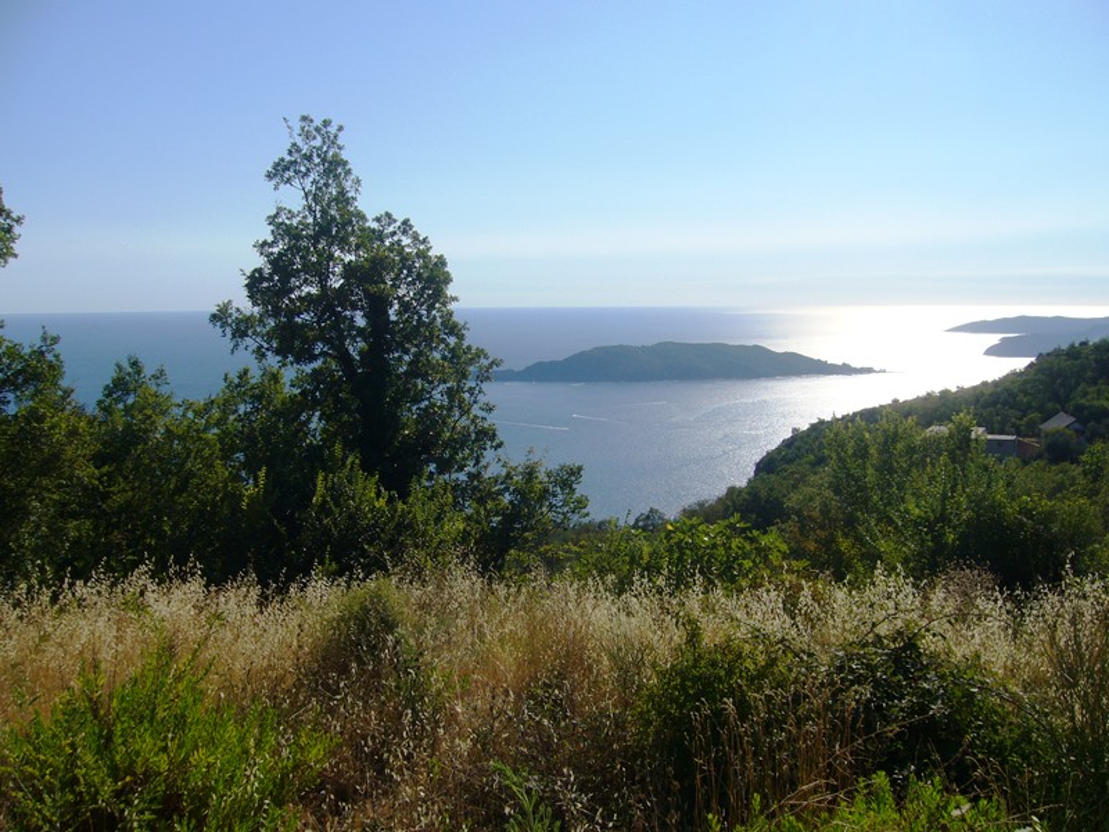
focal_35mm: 35
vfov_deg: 40.7
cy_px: 416
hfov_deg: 52.6
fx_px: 1121
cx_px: 554
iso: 80
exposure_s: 1/640
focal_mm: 5.8
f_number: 5.6
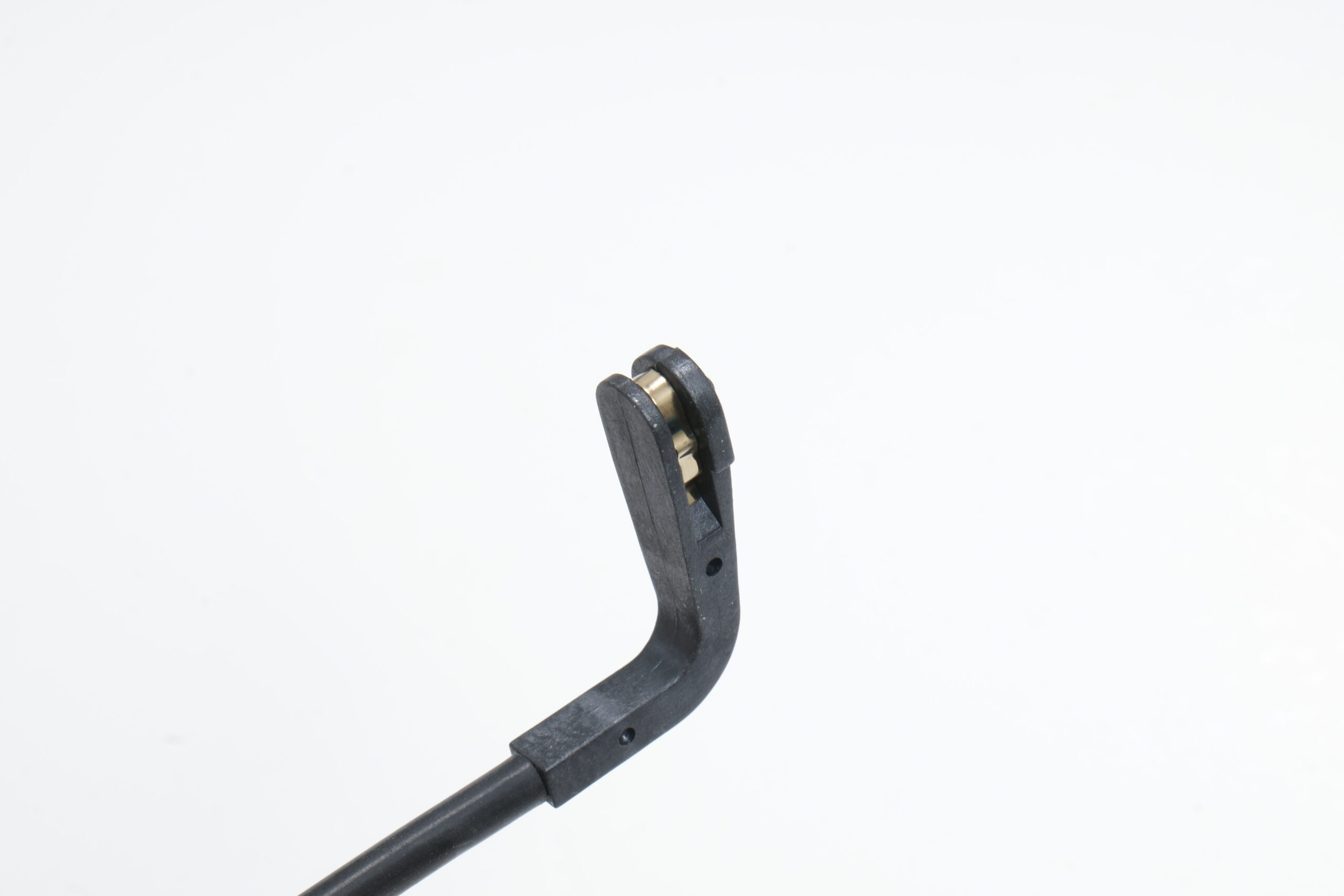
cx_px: 672
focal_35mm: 90
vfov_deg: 15.2
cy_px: 448
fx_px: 3360
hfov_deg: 22.6
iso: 125
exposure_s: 1/250
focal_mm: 60
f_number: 18
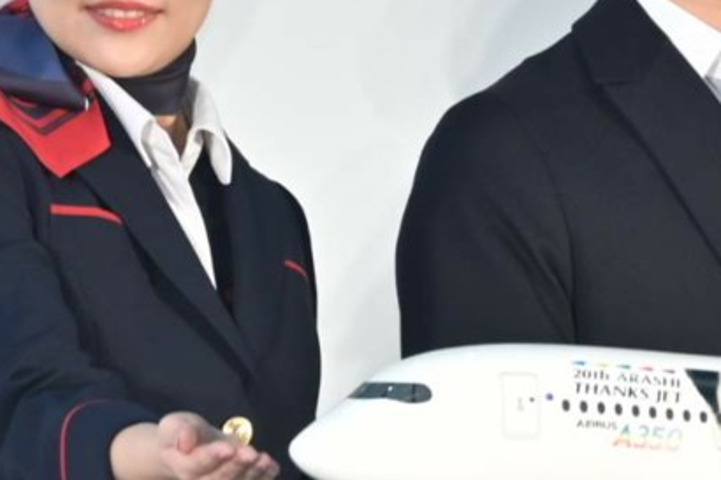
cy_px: 210
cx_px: 876
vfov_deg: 1.6
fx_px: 16876
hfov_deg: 2.4
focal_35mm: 843
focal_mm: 180
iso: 800
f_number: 5.6
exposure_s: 1/200
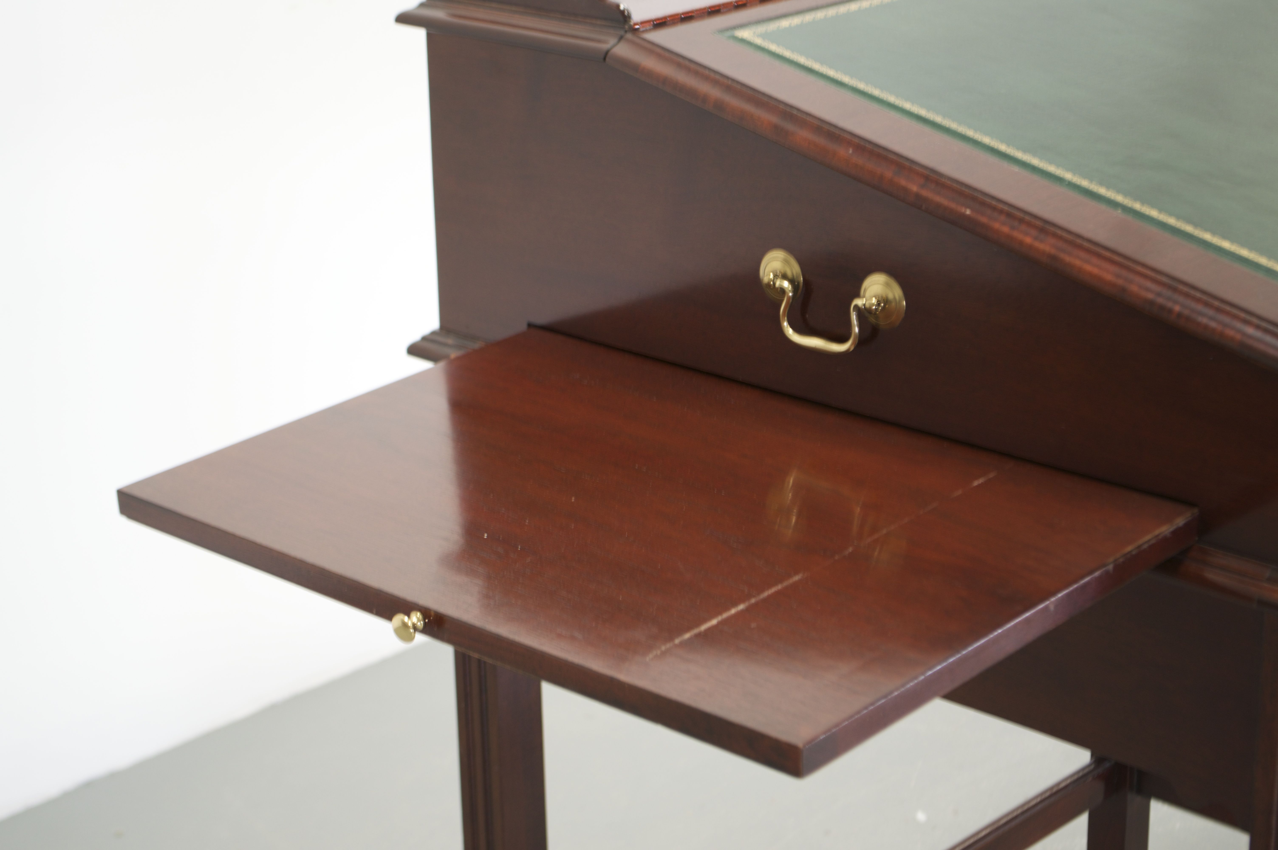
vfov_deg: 18.9
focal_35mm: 72
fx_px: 2554
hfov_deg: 28.1
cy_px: 425
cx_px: 639
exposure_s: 1/8
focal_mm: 48
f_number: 5.3
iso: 200
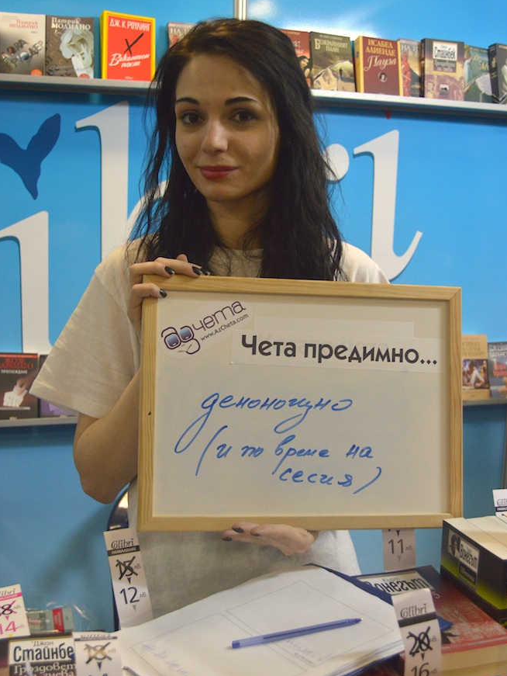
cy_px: 334
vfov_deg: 43.8
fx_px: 839
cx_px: 255
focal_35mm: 43
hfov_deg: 33.6
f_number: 4
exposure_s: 1/60
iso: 1250
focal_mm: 26
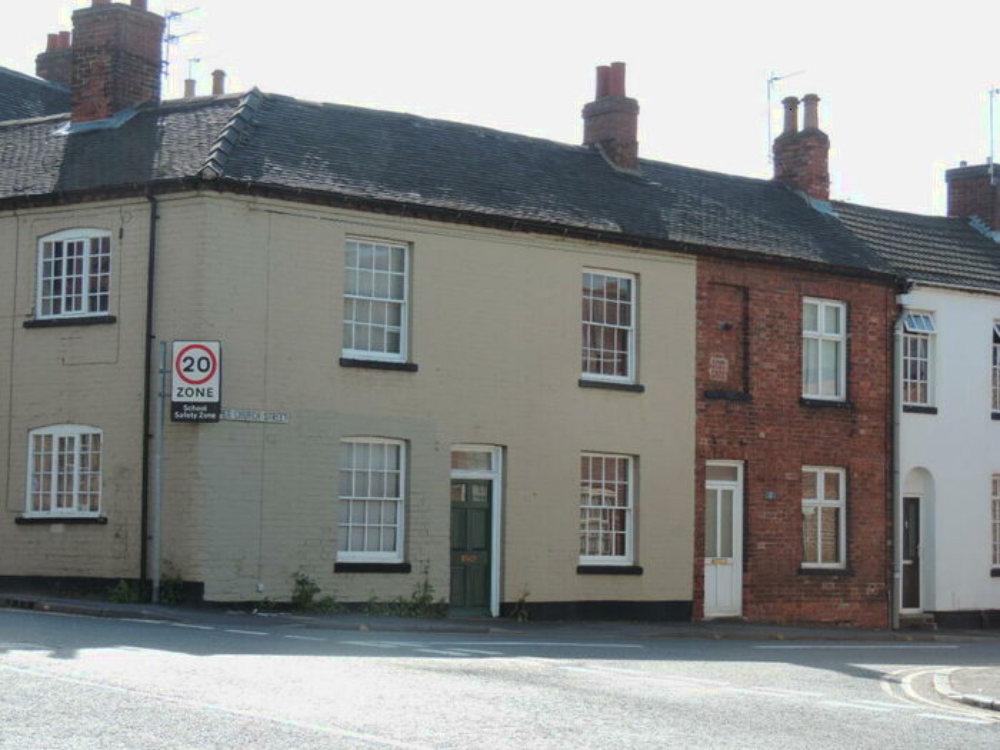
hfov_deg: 27.8
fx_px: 2022
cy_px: 375
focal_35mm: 70
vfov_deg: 21.0
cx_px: 500
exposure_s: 1/320
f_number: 3.9
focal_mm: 12.4
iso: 80
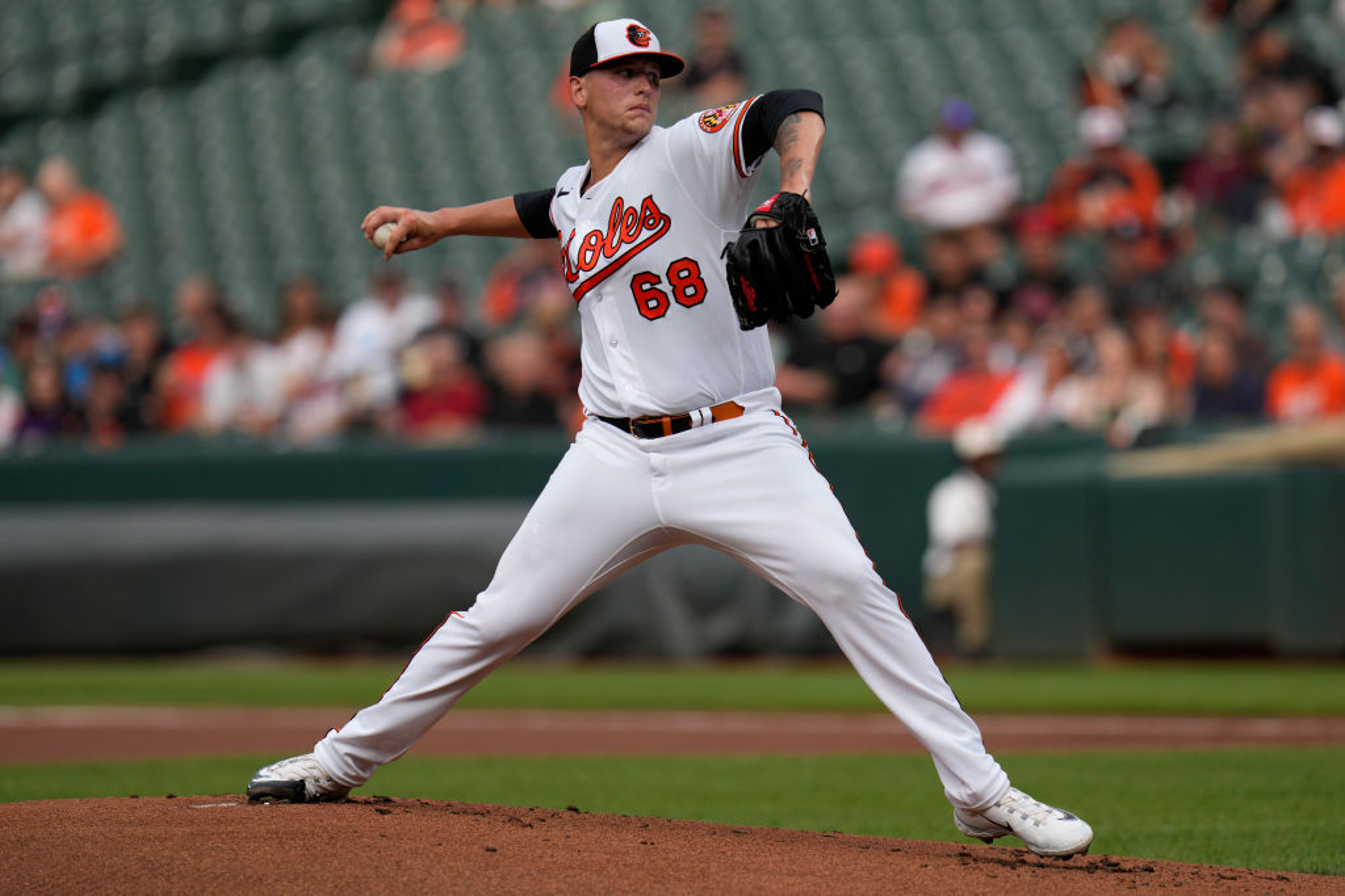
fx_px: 14946
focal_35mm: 400
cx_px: 672
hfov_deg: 5.2
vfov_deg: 3.4
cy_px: 448
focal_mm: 400
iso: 320
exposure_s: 1/2000
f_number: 3.5
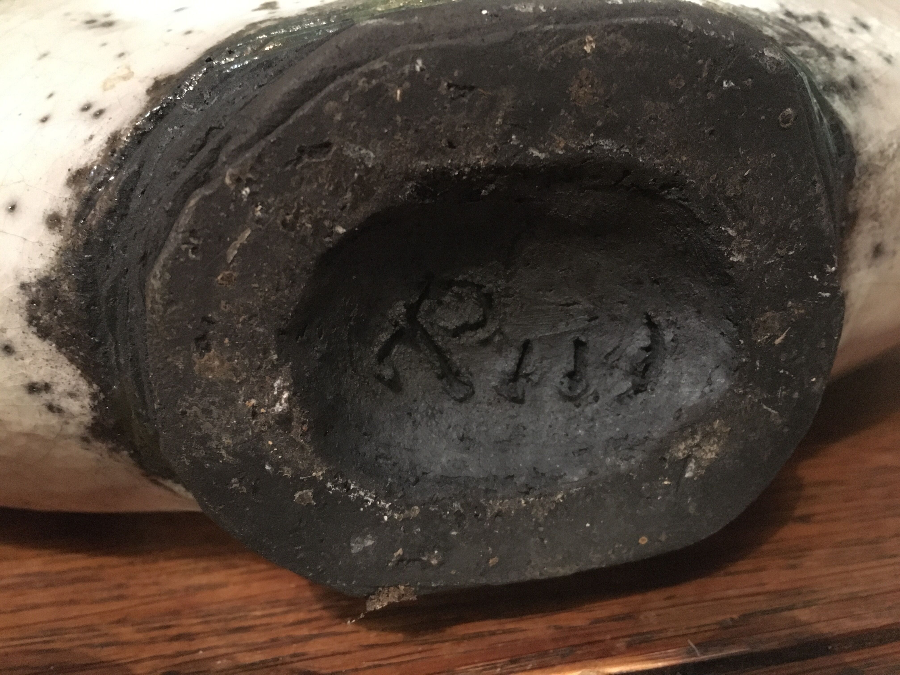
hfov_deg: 61.7
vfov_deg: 48.2
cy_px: 338
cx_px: 450
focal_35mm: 29
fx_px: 754
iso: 640
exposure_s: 1/17
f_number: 2.2
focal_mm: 4.15
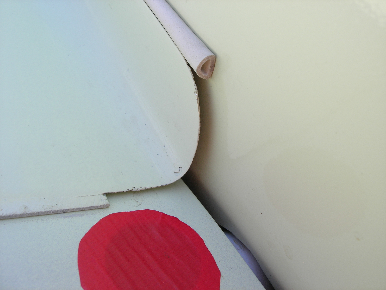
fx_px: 424
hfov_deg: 49.0
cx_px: 193
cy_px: 145
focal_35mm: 38
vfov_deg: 37.7
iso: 64
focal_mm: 7.8
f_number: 4.8
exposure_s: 1/262
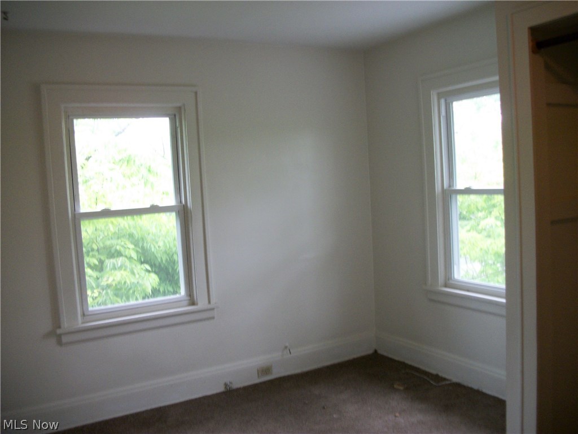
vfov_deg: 44.2
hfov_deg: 56.8
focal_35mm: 32
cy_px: 217
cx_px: 289
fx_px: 534
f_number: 2.9
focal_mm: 5.7
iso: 160
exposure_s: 1/30
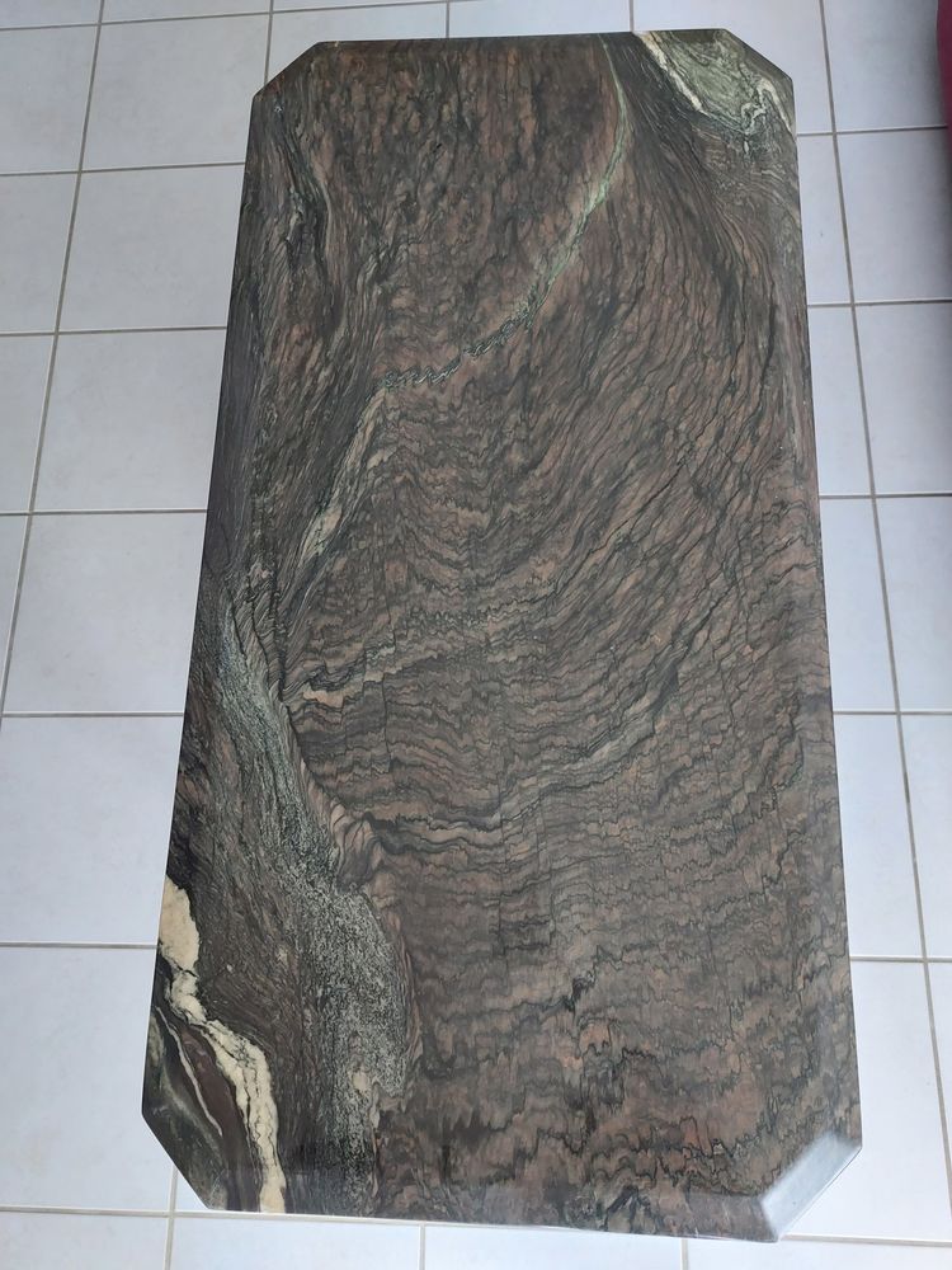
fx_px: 917
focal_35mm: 25
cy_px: 635
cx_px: 476
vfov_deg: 69.4
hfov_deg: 54.9
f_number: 1.8
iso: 400
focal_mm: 5.23
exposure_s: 1/25
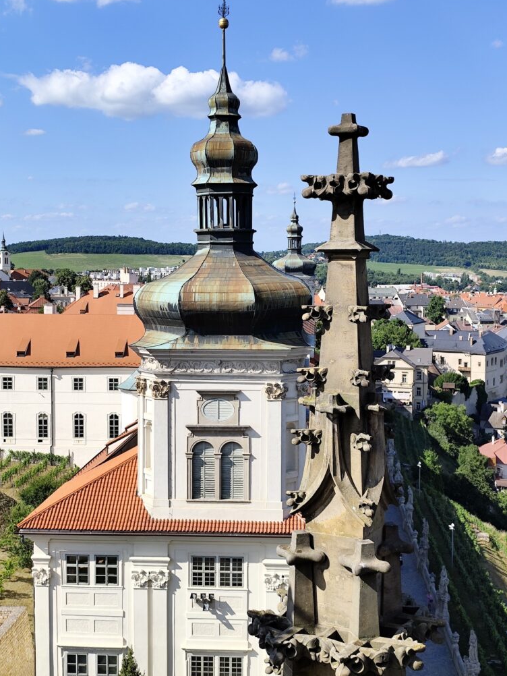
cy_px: 336
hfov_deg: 30.9
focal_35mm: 47
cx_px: 255
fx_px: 917
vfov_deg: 40.4
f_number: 1.65
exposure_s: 1/997
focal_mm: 6.19
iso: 50
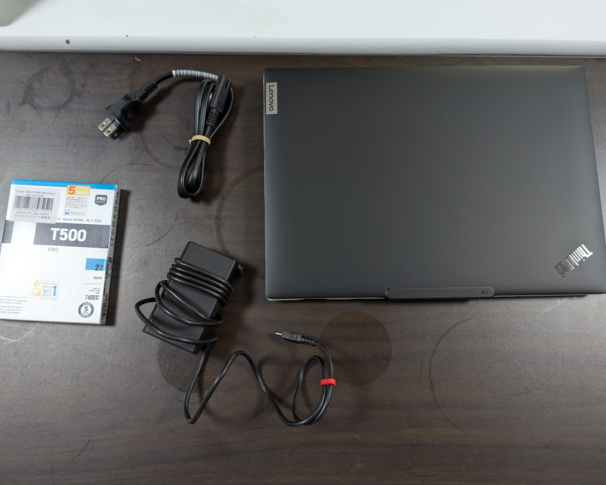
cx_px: 300
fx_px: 448
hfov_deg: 68.1
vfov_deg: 56.8
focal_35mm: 25
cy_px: 243
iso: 145
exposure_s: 1/25
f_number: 1.85
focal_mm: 6.81
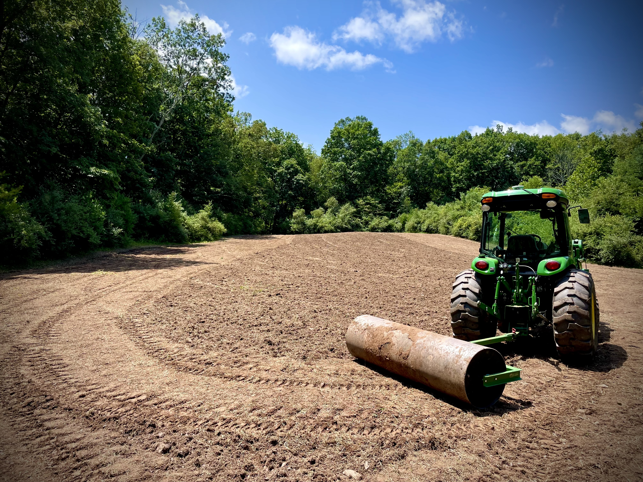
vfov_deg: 53.1
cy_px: 241
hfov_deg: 67.3
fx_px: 483
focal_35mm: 26
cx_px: 322
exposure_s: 1/2451
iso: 32
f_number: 1.6
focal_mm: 4.2
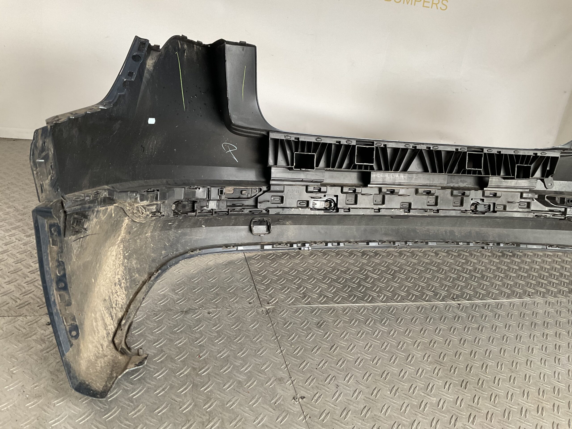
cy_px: 214
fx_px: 479
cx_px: 286
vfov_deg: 48.2
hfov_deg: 61.7
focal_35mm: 29
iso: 80
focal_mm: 3
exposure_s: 1/50
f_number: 1.8
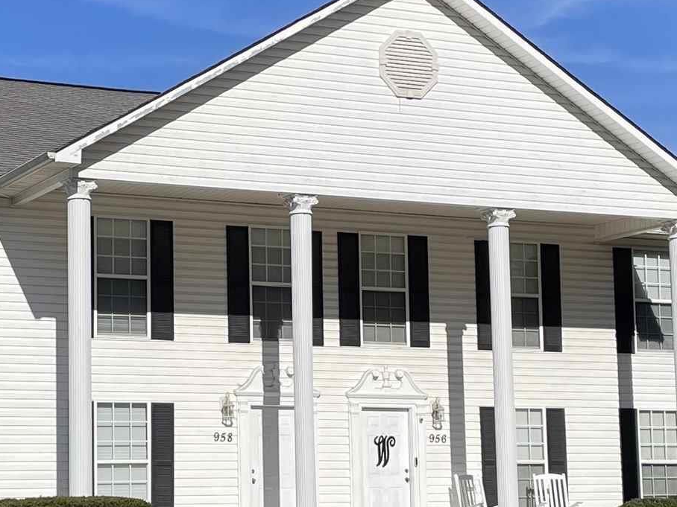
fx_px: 1721
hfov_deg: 22.1
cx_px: 200
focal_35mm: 88
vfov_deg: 16.7
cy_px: 341
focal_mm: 4.2
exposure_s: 1/7299
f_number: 1.6
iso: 32
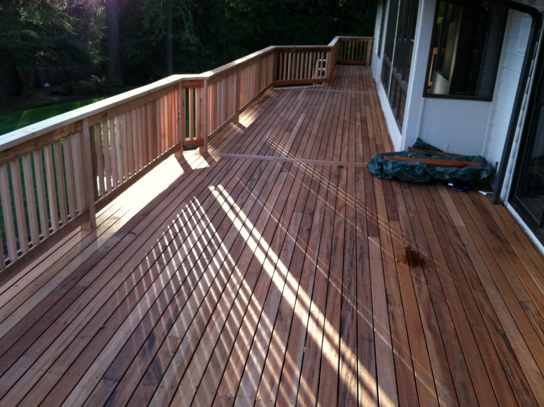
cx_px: 272
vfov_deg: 40.6
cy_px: 204
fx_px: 549
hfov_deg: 52.7
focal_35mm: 35
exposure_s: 1/120
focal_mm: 3.85
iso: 100
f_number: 2.8
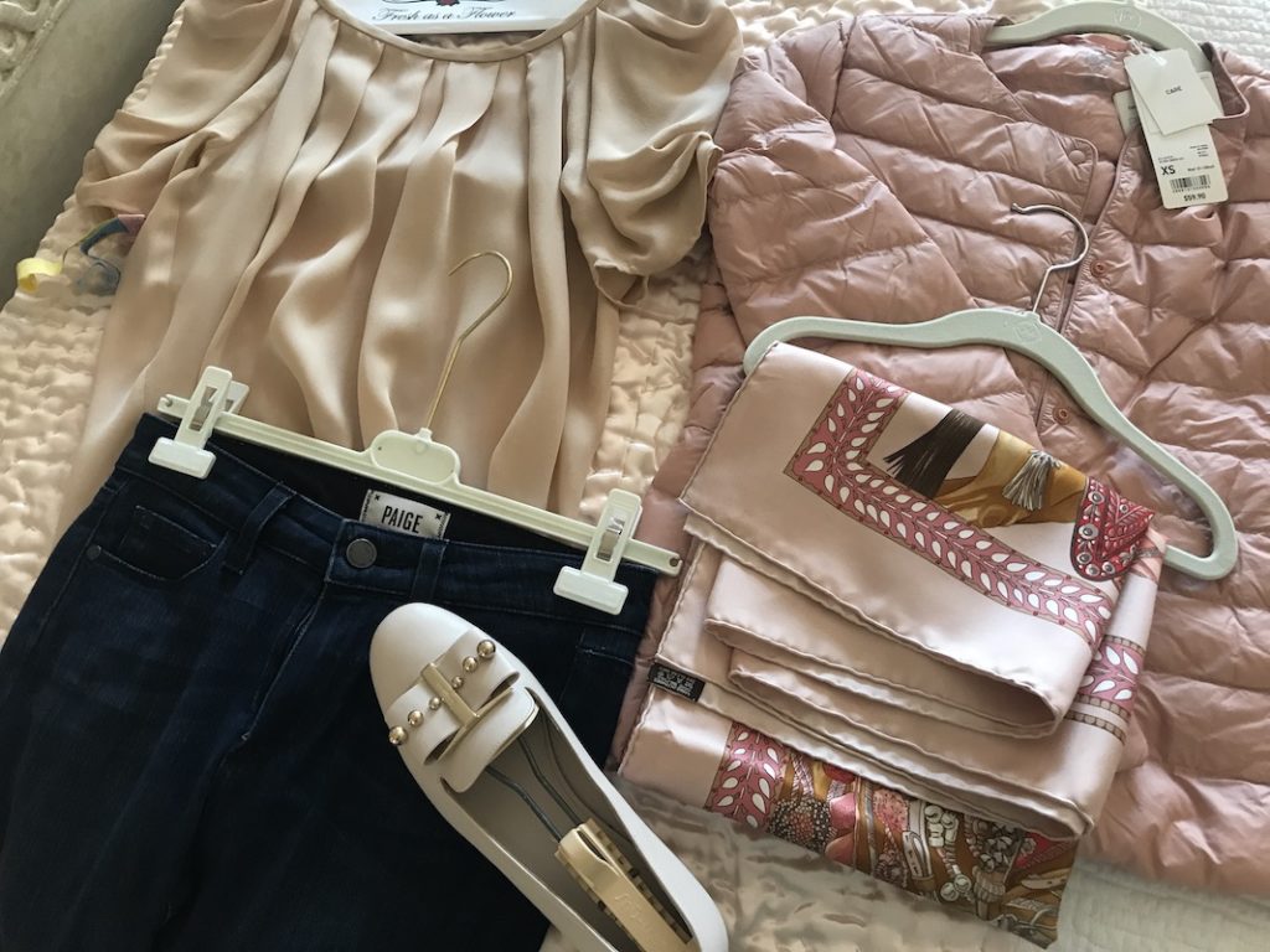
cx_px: 635
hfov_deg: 63.4
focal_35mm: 28
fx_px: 1027
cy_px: 476
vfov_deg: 49.7
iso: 50
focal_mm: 3.99
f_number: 1.8
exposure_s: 1/15
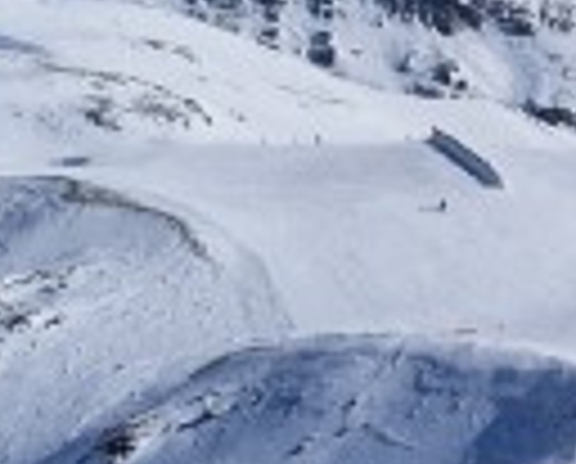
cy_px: -5
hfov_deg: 10.7
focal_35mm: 179
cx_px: 441
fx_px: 3058
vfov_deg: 8.6
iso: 50
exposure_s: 1/6736
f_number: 1.8
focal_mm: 5.4
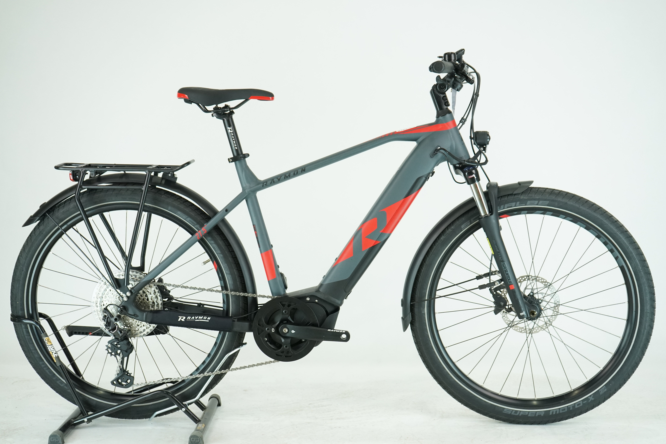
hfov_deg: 38.2
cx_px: 333
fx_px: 962
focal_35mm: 52
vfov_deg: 26.0
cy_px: 222
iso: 1600
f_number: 5.6
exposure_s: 1/200
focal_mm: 52
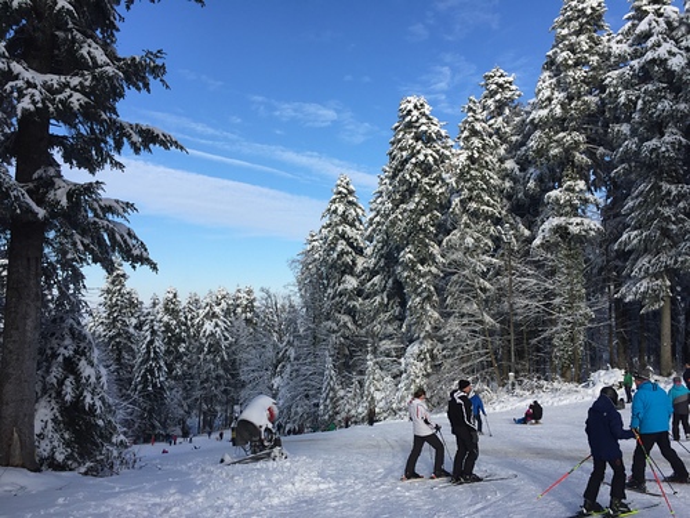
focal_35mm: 29
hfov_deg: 61.7
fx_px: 578
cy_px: 259
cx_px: 345
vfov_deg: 48.2
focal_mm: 4.15
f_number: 2.2
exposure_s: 1/1522
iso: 32
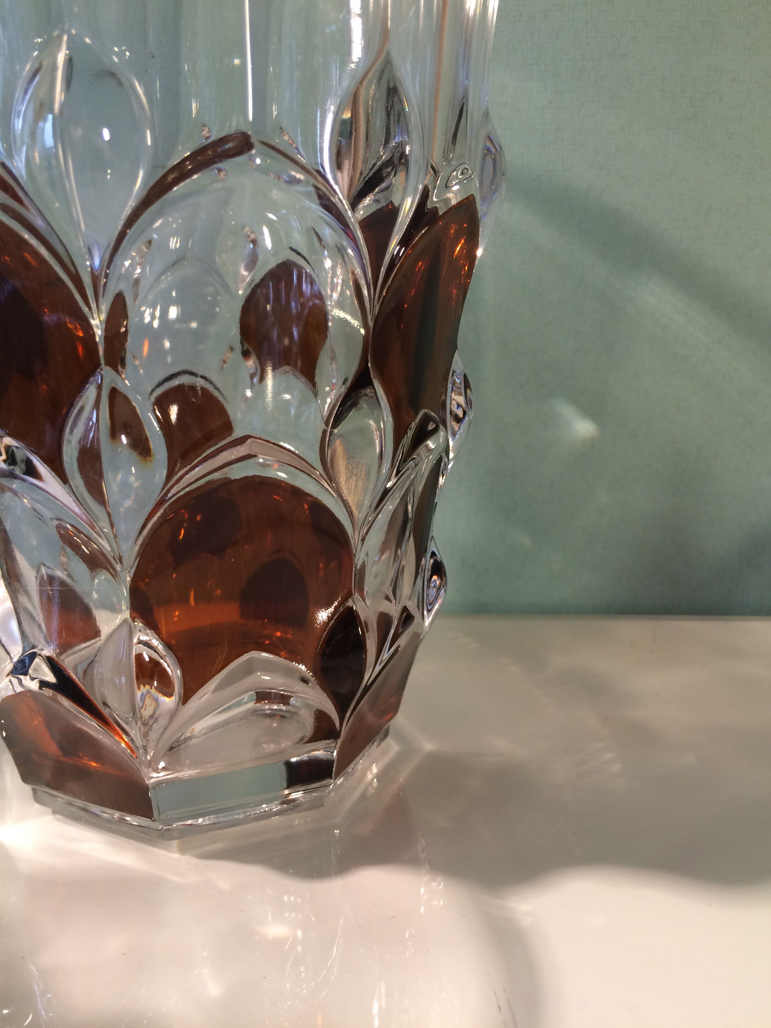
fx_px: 861
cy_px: 514
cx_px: 386
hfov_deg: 48.2
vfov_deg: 61.7
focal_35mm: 29
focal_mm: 4.15
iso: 100
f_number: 2.2
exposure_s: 1/33
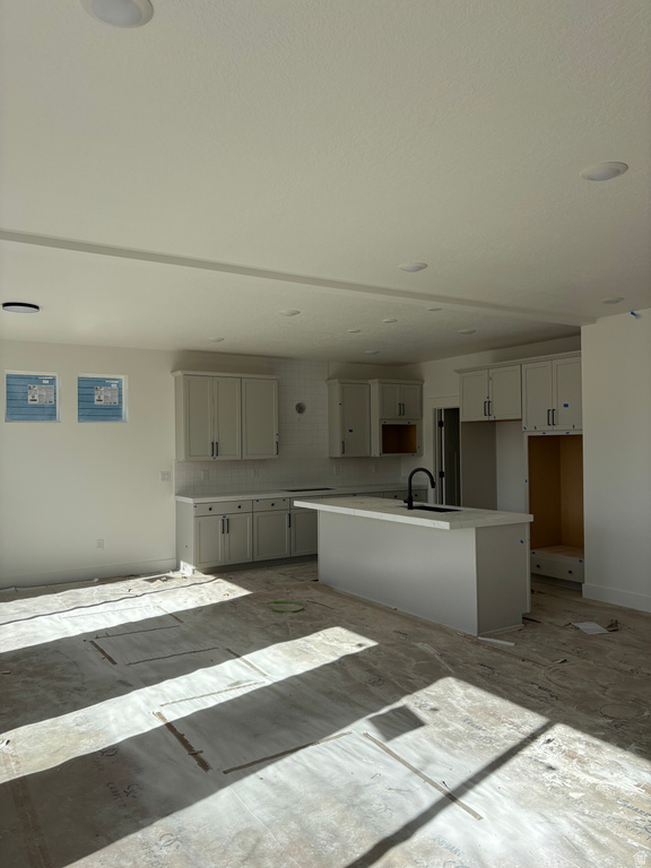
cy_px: 434
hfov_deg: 53.1
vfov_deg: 67.3
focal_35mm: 26
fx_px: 652
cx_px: 326
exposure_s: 1/1812
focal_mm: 5.96
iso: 50
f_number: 1.6
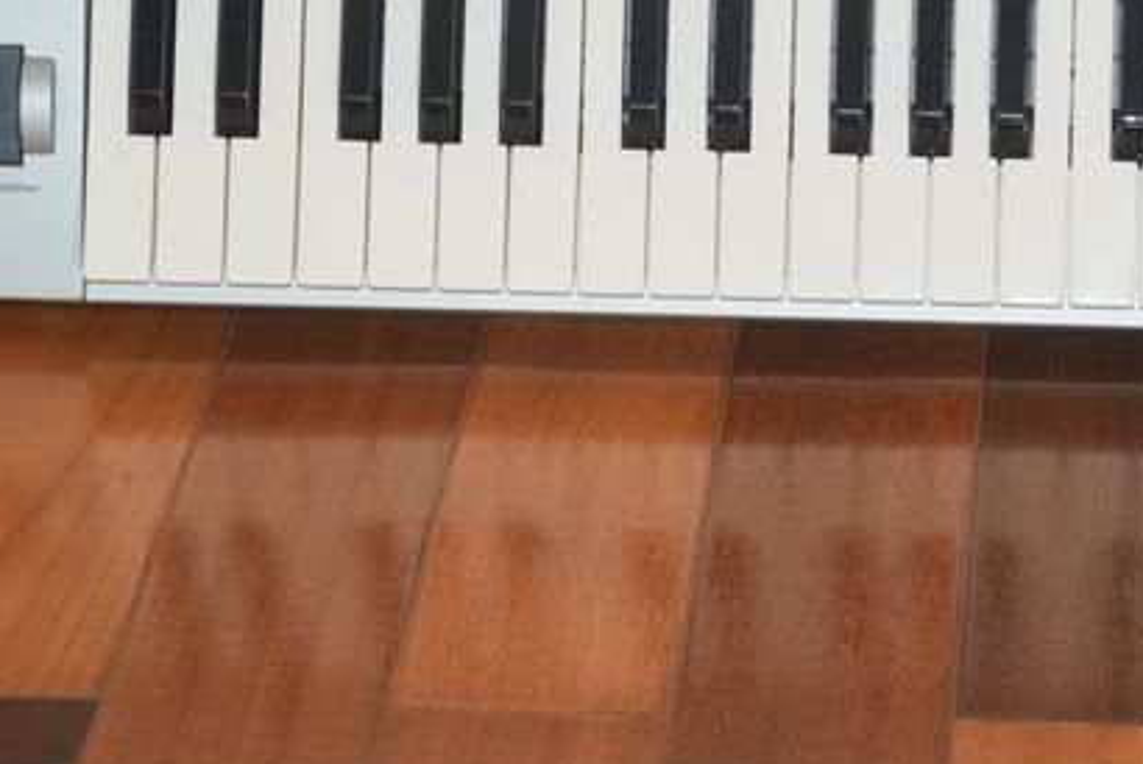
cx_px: 990
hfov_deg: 9.7
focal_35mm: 212
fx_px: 6736
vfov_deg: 6.5
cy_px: 303
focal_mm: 58
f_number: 5
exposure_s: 1/60
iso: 900
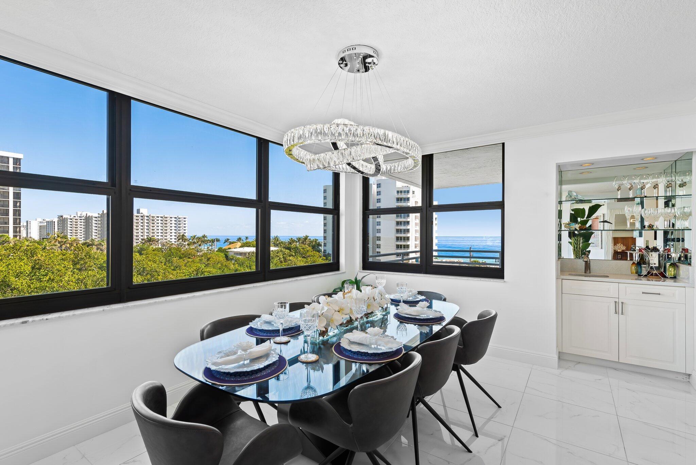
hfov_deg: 93.3
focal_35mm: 17
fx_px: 329
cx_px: 348
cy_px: 232
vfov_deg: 70.5
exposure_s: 1/1.67
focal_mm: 17
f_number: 9
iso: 100
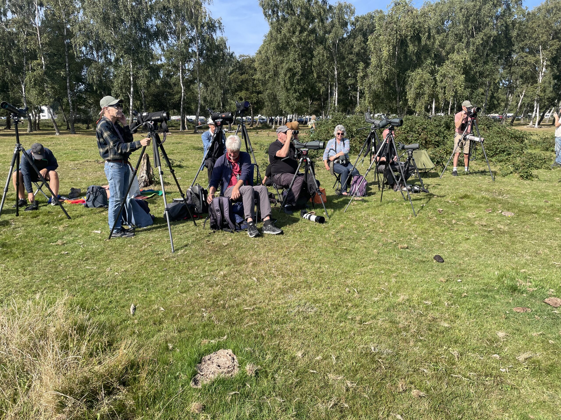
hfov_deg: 67.3
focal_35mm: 26
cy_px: 210
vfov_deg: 53.1
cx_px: 280
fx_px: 421
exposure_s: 1/1490
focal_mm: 4.2
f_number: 1.6
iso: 32
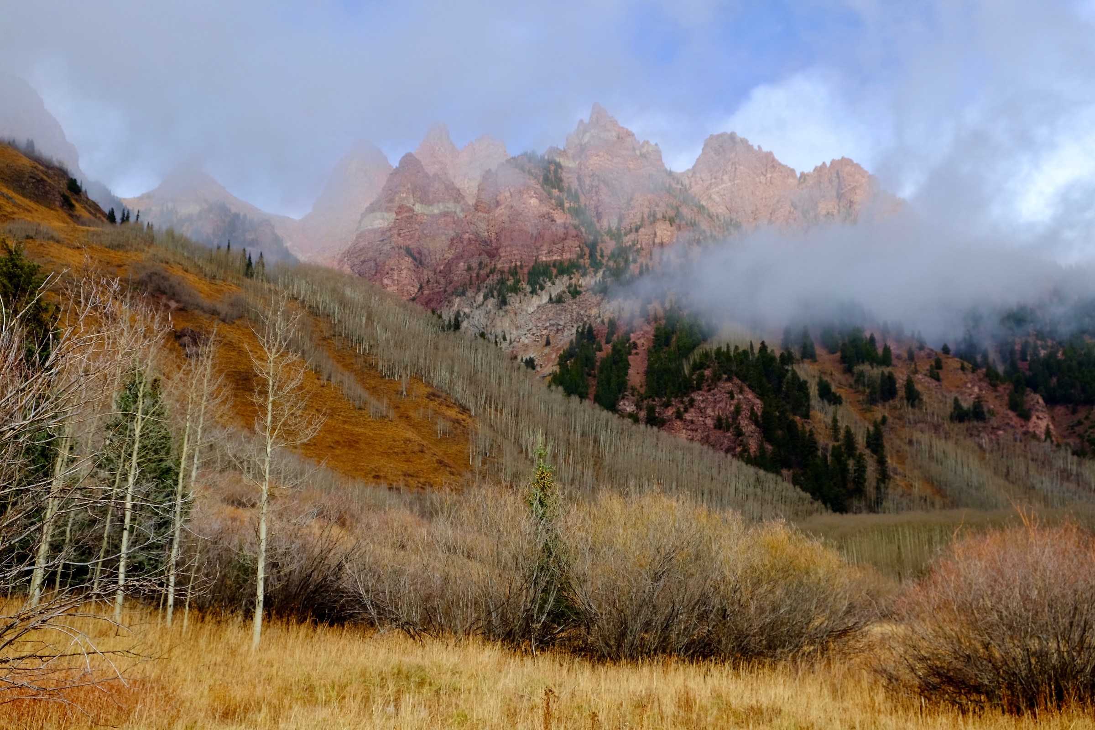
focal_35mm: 40
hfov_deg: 48.5
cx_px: 548
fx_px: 1217
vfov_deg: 33.4
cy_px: 365
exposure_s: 1/320
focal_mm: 26.5
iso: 200
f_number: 7.1
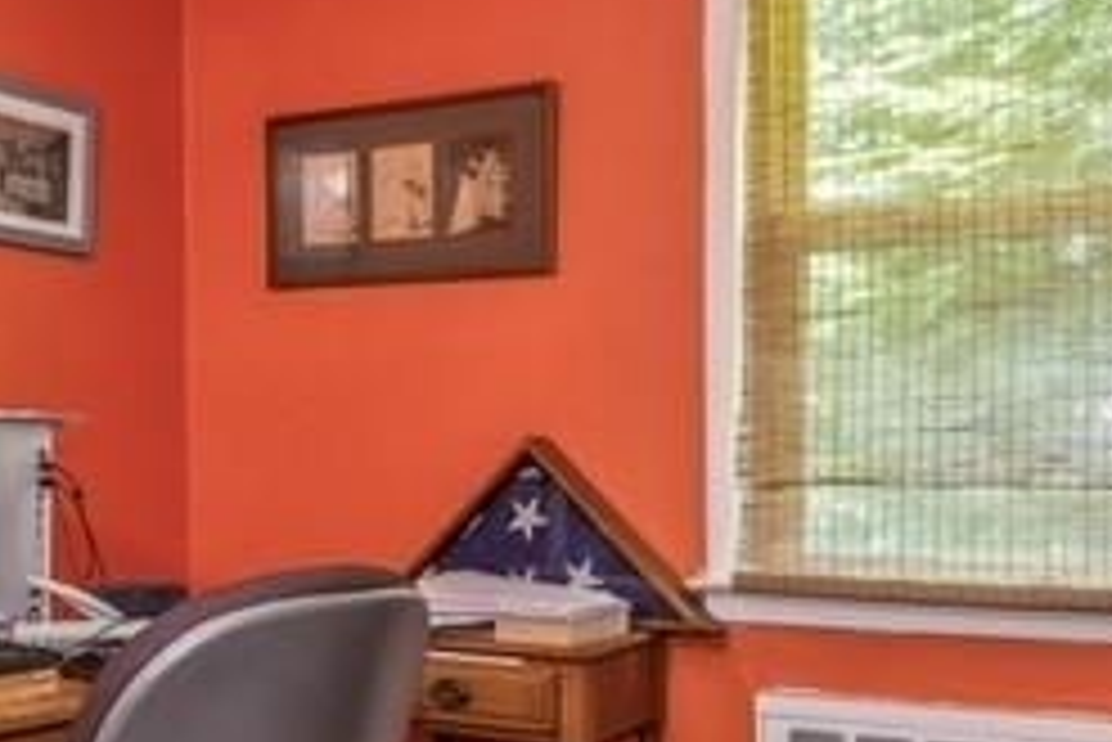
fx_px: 1576
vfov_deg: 26.5
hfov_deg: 36.8
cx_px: 144
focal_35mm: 51
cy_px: 414
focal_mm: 14
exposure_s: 1/1.25
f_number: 11
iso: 400
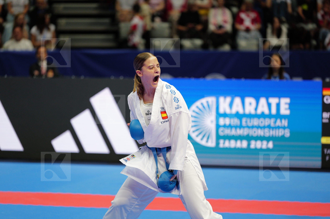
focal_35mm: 164
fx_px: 1501
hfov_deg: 12.5
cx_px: 165
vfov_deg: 8.3
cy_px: 110
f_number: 2.8
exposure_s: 1/1000
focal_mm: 164
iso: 2000
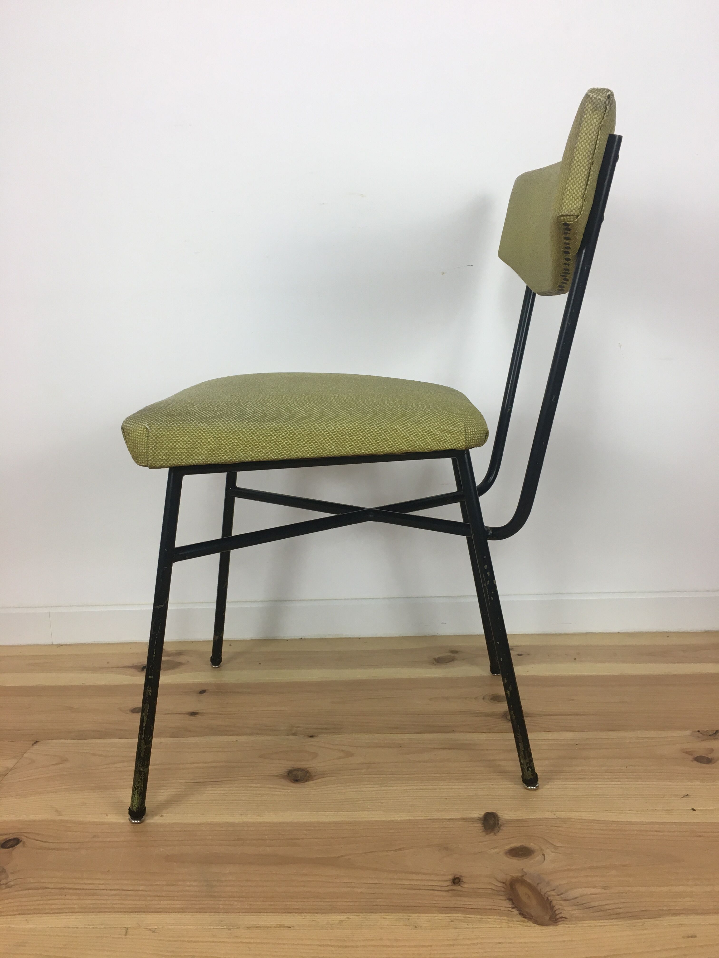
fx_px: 803
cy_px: 479
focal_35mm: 29
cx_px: 360
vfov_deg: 61.7
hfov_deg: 48.2
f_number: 2.2
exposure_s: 1/33
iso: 25
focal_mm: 4.15
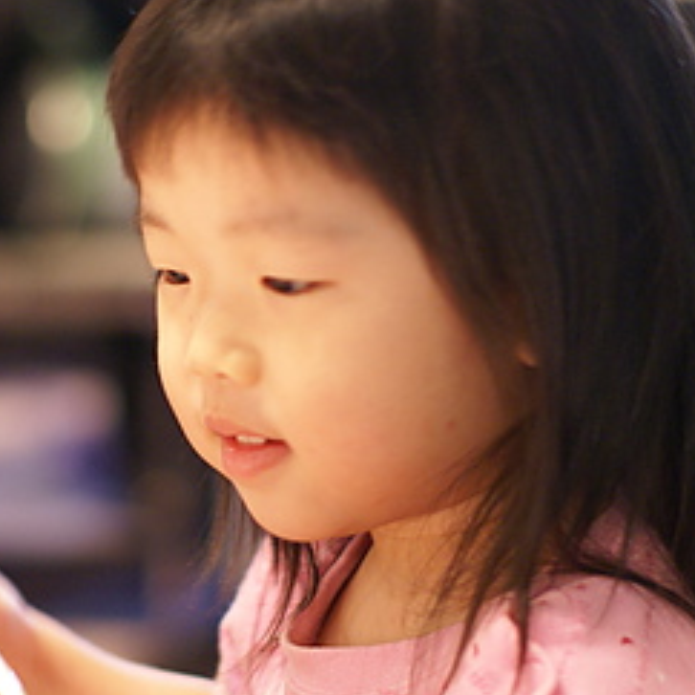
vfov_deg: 11.1
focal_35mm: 158
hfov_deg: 11.0
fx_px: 3589
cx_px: 175
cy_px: 378
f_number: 1.7
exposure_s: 1/8
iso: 400
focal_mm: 50
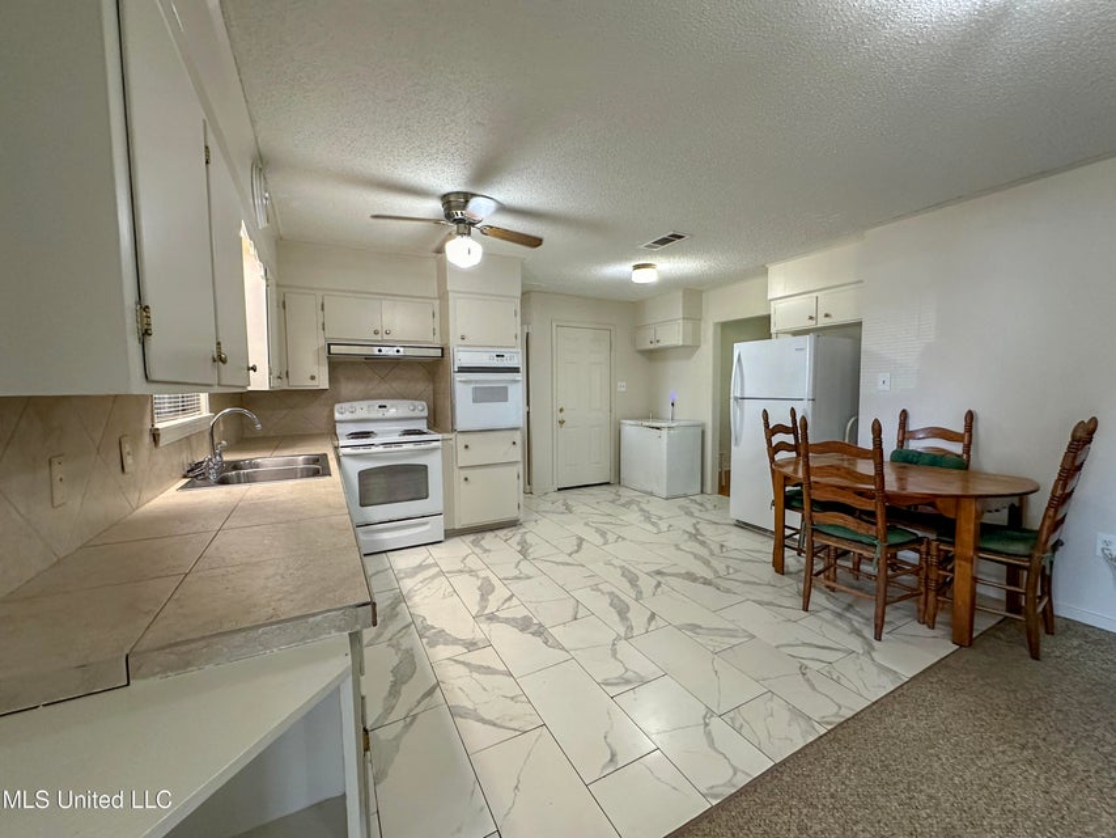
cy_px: 419
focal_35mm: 14
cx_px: 558
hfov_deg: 102.1
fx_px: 451
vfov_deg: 85.7
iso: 320
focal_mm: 2.22
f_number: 2.2
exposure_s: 1/120
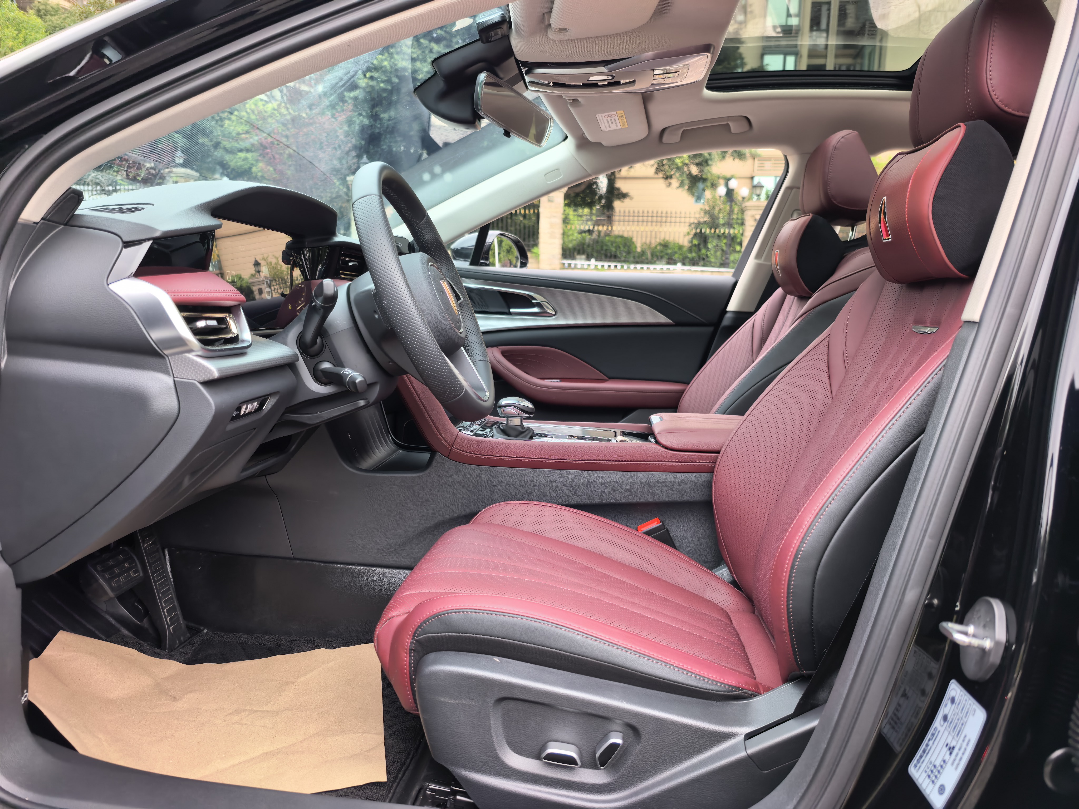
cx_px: 540
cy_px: 404
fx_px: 748
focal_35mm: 24
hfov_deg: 71.6
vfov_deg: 56.8
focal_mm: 6.98
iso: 50
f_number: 1.4
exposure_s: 1/147
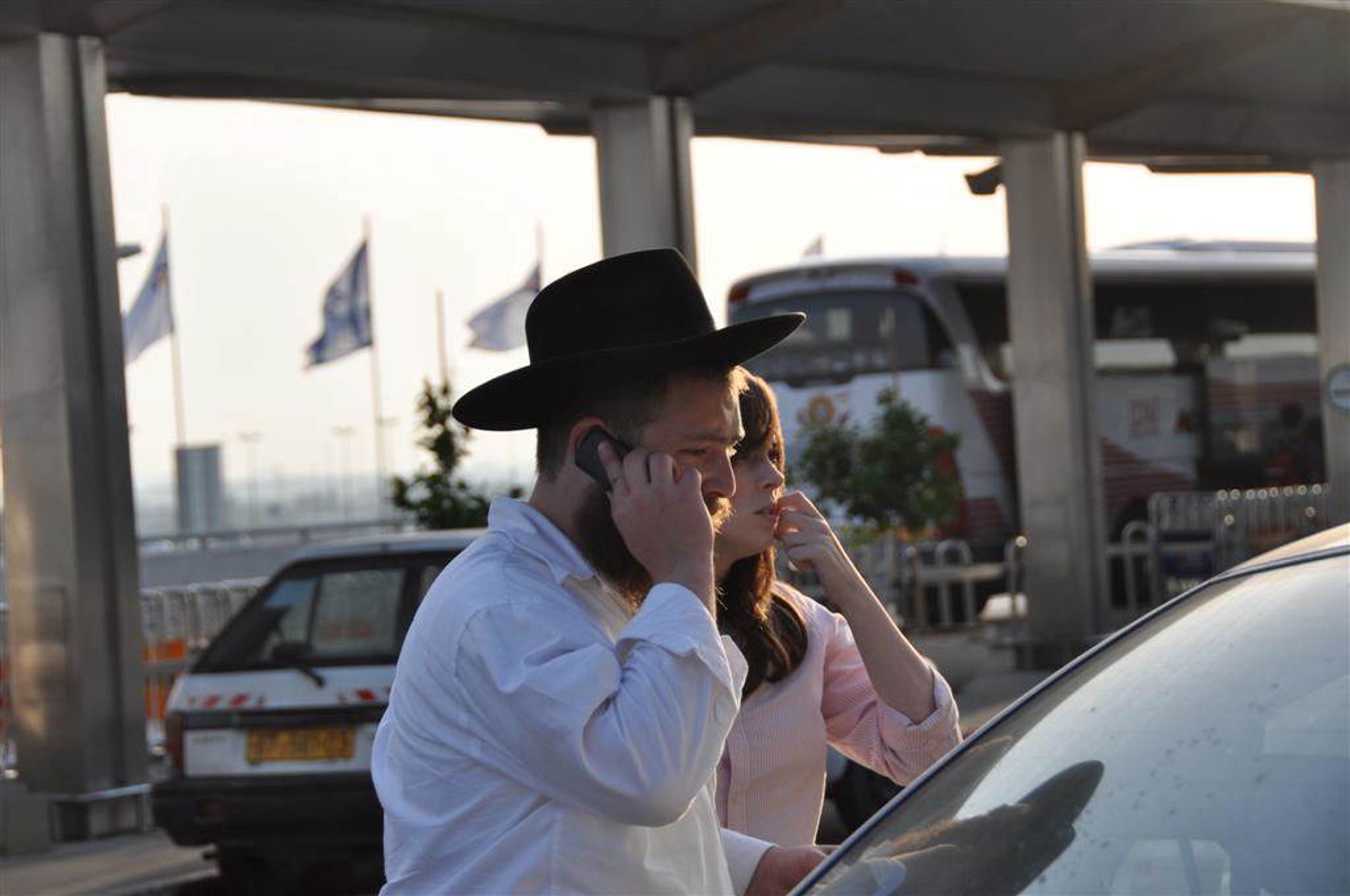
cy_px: 448
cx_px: 675
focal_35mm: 105
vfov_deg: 13.0
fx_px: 3932
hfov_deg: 19.5
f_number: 5.6
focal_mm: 70
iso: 200
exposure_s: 1/500
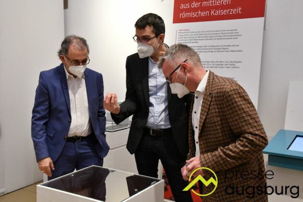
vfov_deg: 33.0
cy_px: 101
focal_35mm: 40
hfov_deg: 47.9
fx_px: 341
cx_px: 152
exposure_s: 1/100
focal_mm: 27
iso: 5000
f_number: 8
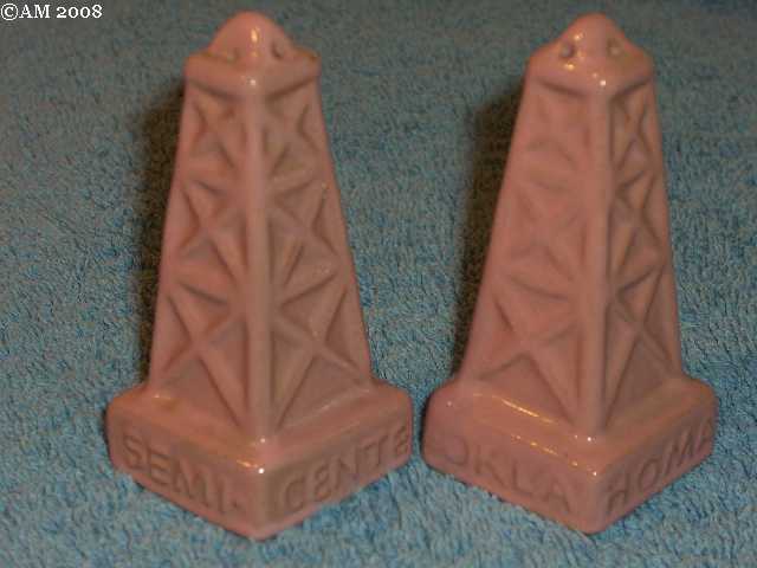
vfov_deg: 13.0
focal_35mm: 114
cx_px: 378
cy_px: 284
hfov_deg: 17.3
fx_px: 2493
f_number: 5.4
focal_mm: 23.7
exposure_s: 1/30
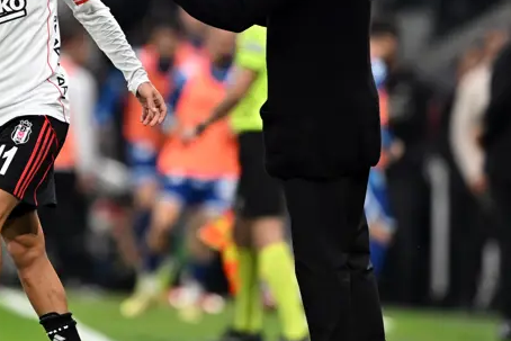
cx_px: 120
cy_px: 87
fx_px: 17435
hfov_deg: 1.7
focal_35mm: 1228
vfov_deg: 1.1
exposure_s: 1/2000
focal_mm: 400
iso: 2000
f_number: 2.8
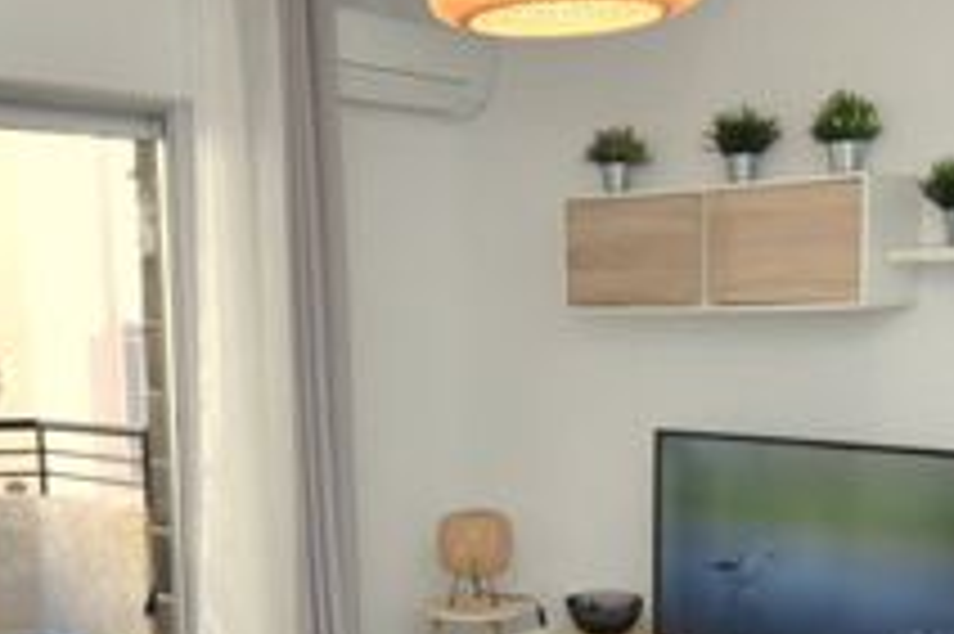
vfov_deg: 26.5
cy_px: 499
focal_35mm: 50
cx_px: 524
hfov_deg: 39.6
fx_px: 1324
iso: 800
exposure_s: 1/200
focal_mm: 10
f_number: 4.5
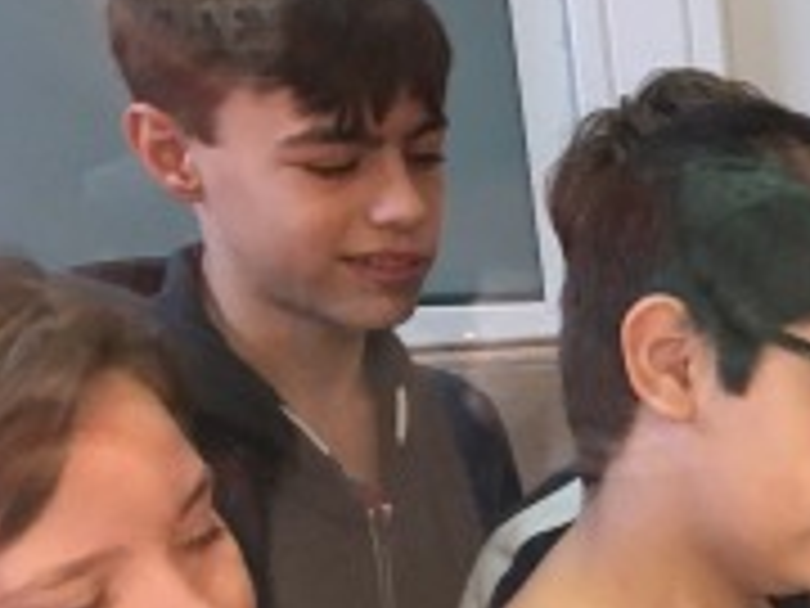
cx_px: 1354
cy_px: 617
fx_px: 2410
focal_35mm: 103
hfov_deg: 16.6
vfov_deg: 14.1
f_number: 2.2
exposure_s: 1/33
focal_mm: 4.15
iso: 200
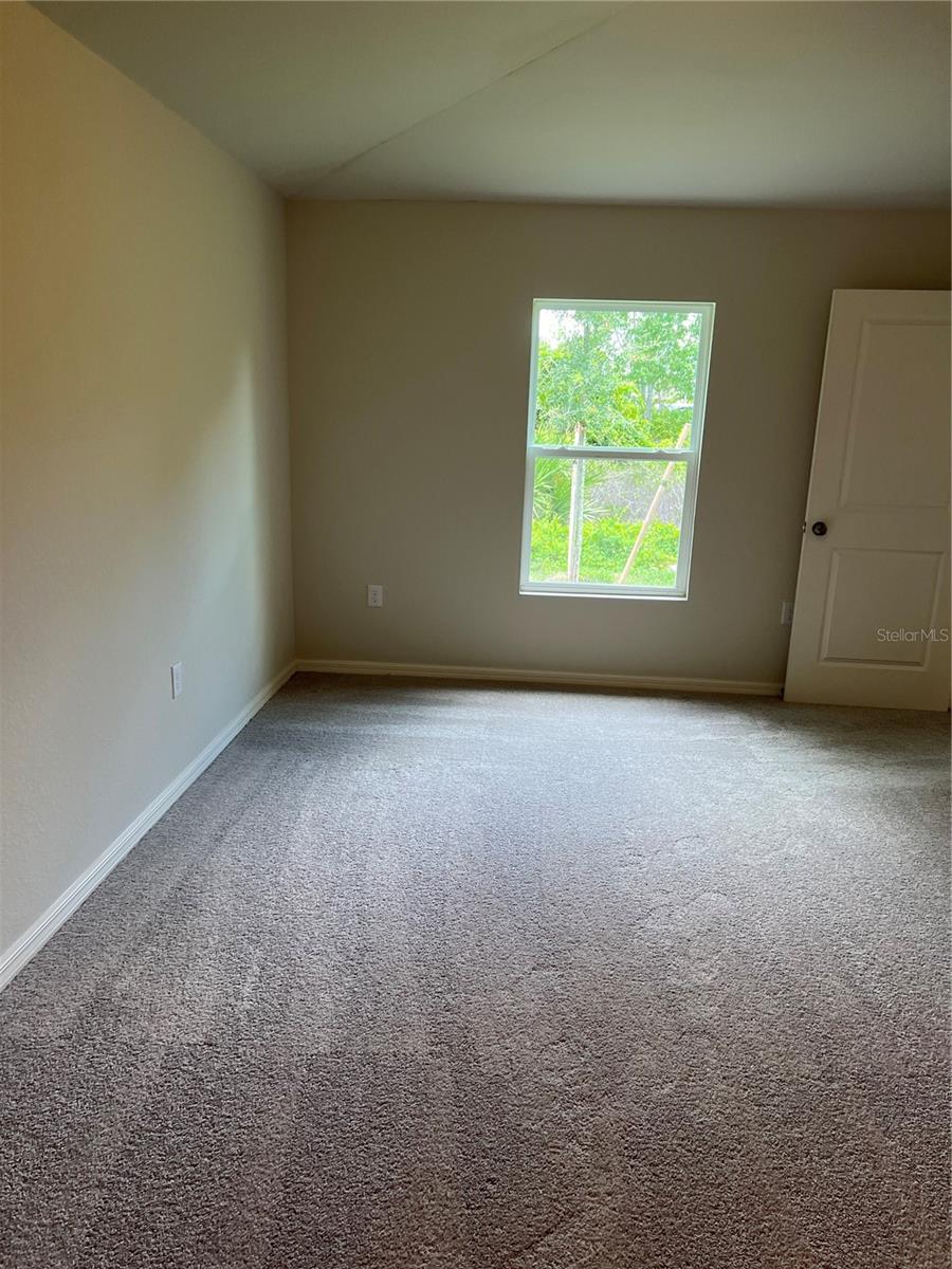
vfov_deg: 67.3
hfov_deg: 53.1
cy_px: 634
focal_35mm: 26
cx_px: 476
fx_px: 953
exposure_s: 1/120
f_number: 1.5
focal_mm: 5.7
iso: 100
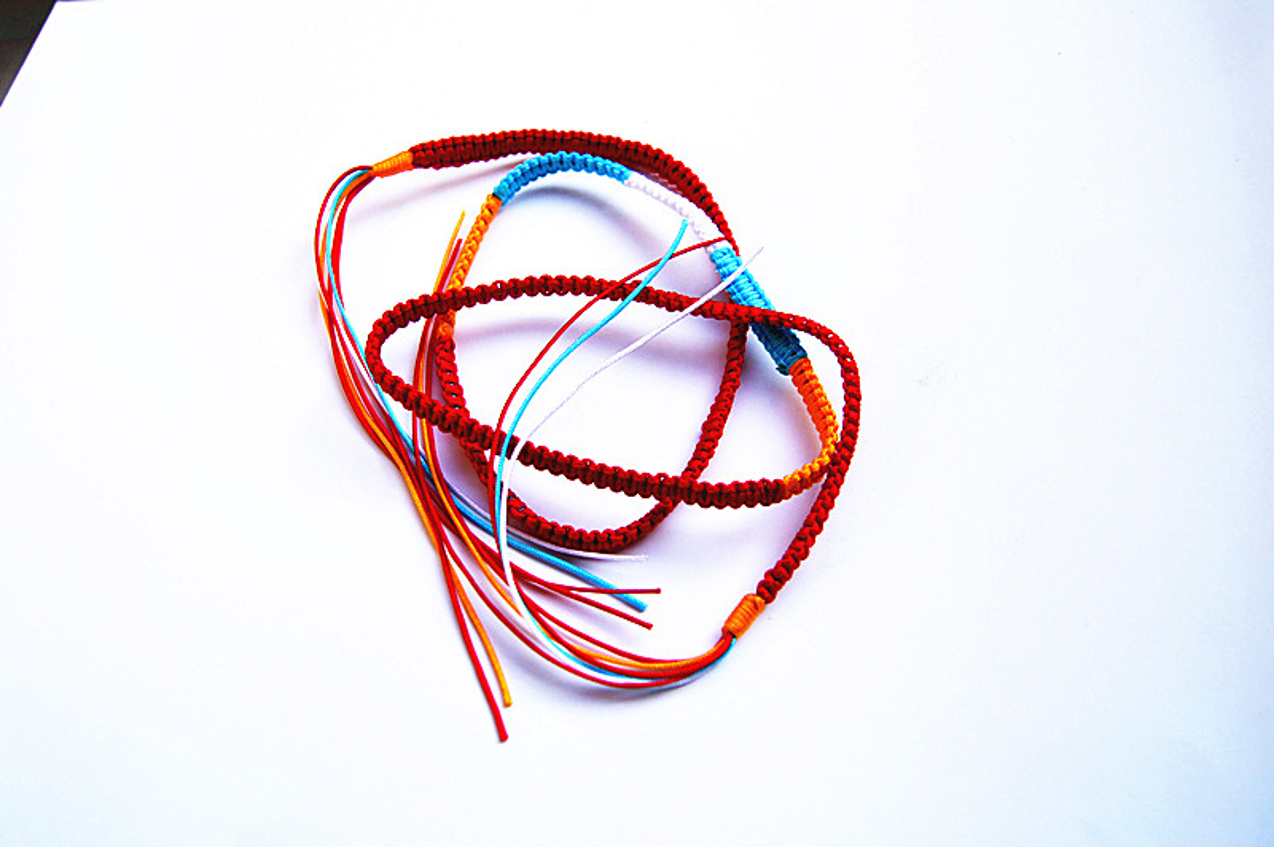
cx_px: 637
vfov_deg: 39.9
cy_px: 424
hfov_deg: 57.3
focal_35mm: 33
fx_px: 1167
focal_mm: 22
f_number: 5.6
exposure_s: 1/640
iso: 200
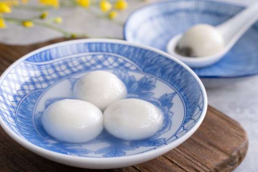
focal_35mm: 75
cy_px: 86
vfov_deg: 18.2
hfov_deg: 27.0
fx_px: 537
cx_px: 129
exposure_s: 1/160
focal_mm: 75
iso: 100
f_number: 8
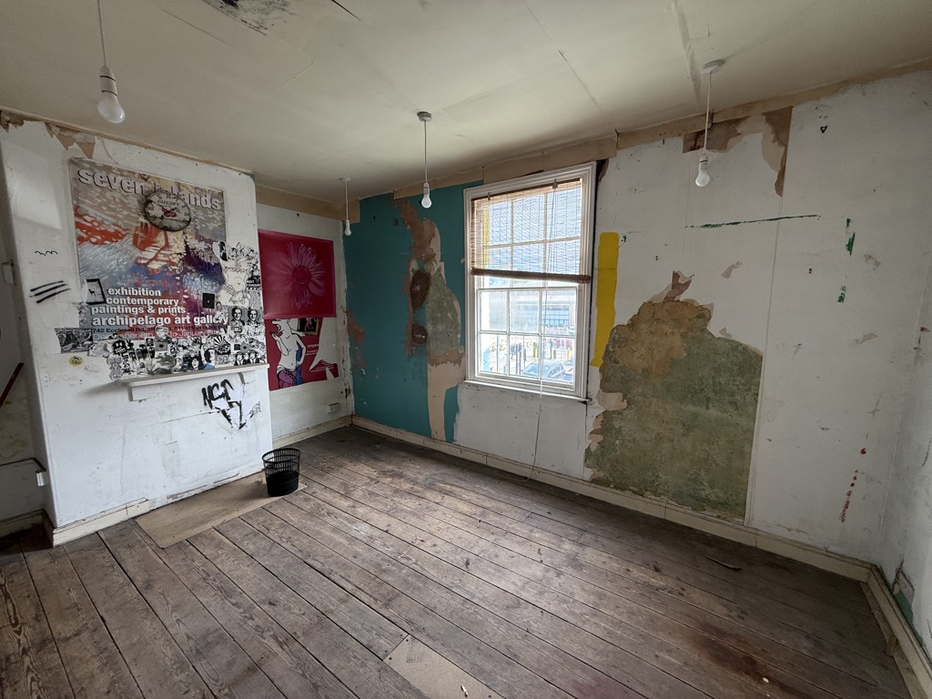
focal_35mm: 14
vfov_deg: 85.7
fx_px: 377
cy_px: 350
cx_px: 466
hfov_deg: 102.1
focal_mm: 2.22
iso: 100
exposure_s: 1/99
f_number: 2.2
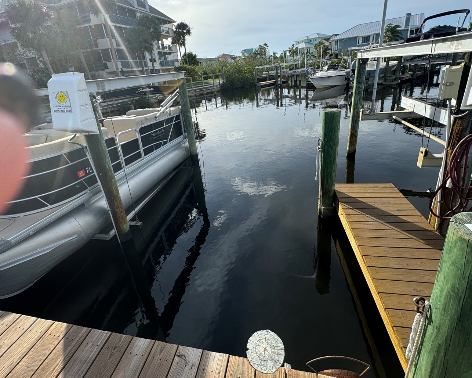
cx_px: 229
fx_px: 237
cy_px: 162
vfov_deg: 76.5
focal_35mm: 17
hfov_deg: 89.6
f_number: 2.2
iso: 50
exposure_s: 1/1048
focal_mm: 2.22
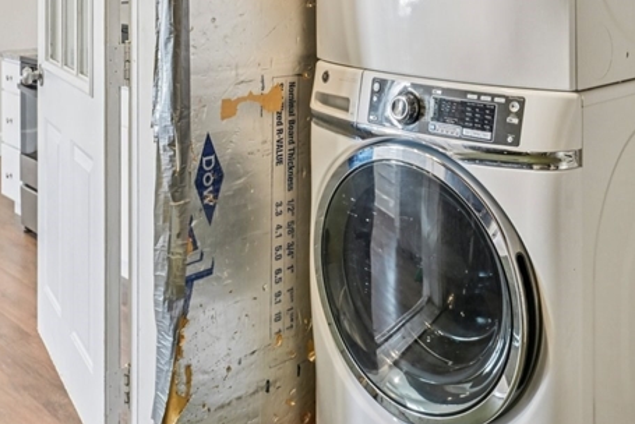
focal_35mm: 45
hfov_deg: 43.6
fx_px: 794
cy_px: -38
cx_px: 301
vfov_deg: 27.5
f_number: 8
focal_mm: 20
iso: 400
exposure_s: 1/8
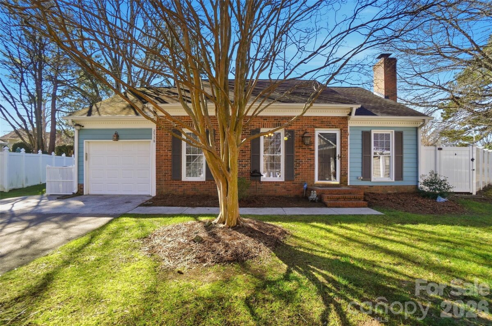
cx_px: 246
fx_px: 205
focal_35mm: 15
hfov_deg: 100.5
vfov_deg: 77.1
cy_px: 163
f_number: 4
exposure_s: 1/3200
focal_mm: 10
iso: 100
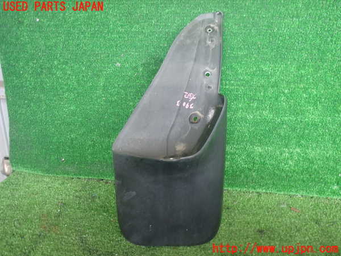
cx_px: 170
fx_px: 296
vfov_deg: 46.8
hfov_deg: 60.0
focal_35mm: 30
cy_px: 128
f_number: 2.3
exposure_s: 1/60
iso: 200
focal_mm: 5.4
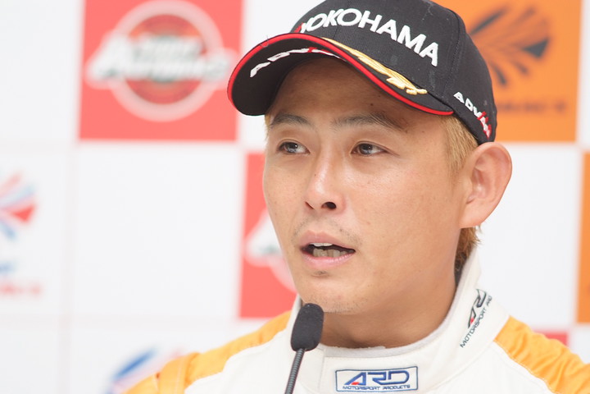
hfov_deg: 7.6
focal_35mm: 270
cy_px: 197
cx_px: 295
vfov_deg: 5.1
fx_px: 4425
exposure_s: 1/125
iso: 320
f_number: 2.8
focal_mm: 180
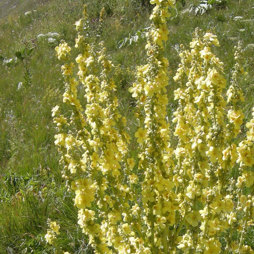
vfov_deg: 20.9
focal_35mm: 80
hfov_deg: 21.6
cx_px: 170
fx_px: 664
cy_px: 261
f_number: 5.4
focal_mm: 7.5
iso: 64
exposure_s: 1/195
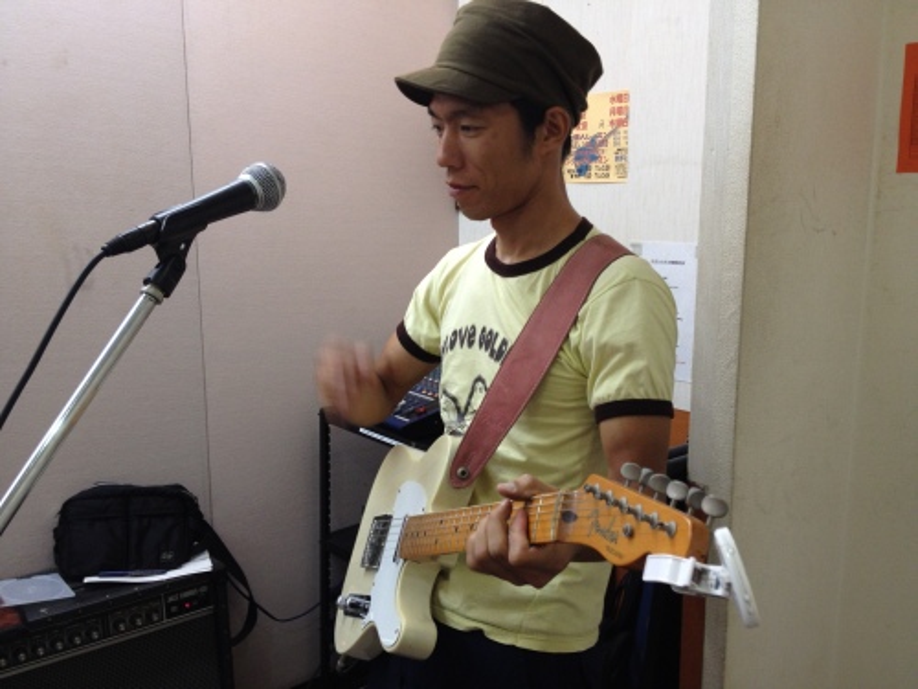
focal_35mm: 35
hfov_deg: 52.6
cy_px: 344
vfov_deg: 40.7
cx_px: 459
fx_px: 928
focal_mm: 4.28
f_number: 2.4
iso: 100
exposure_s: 1/20
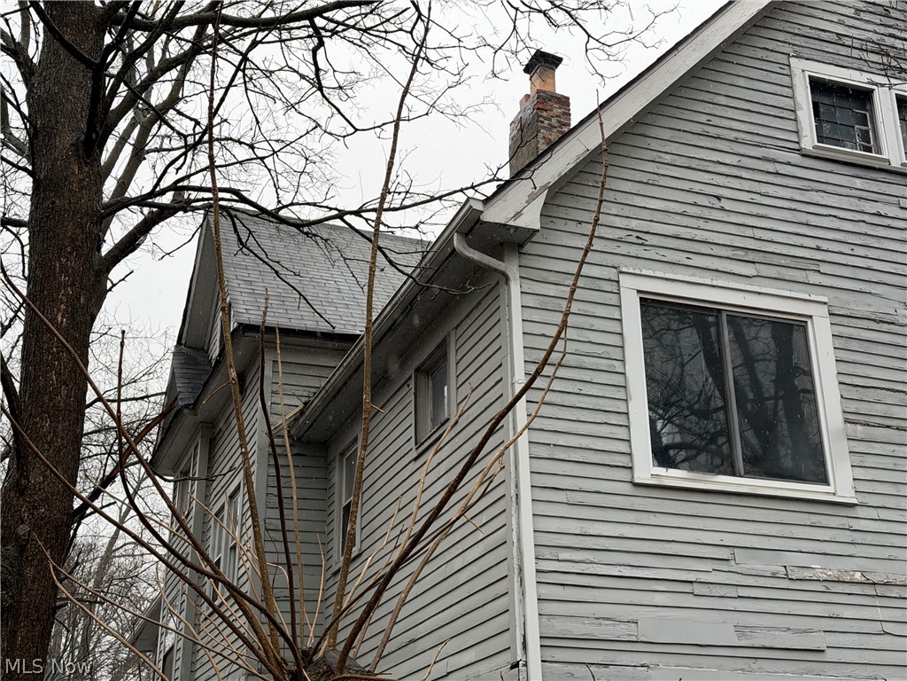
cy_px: 340
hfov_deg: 39.7
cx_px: 454
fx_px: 1258
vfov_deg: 30.3
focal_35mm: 48
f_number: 1.78
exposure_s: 1/242
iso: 64
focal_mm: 6.76
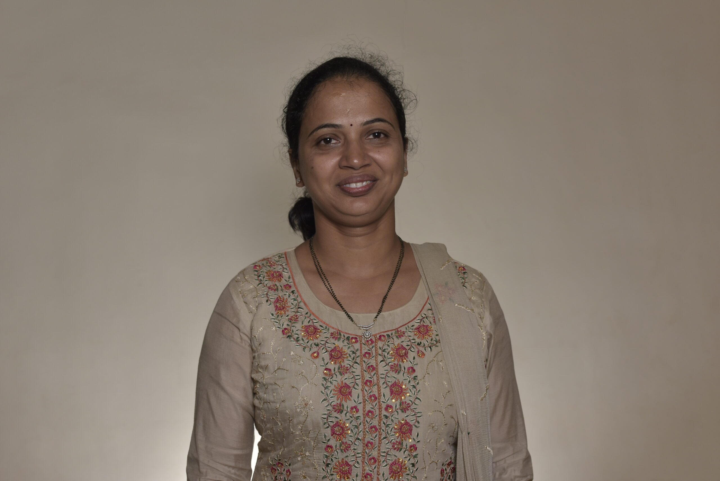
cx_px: 360
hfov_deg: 39.6
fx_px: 1000
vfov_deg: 27.0
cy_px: 240
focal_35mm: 50
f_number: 6.3
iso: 320
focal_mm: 50
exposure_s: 1/200
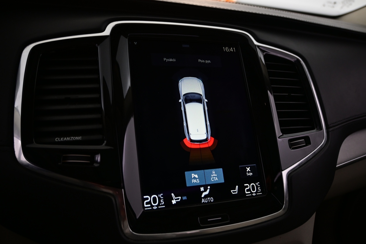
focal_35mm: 30
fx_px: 305
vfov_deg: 43.6
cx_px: 183
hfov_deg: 61.9
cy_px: 122
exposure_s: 1/30
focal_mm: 20
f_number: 3.8
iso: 560
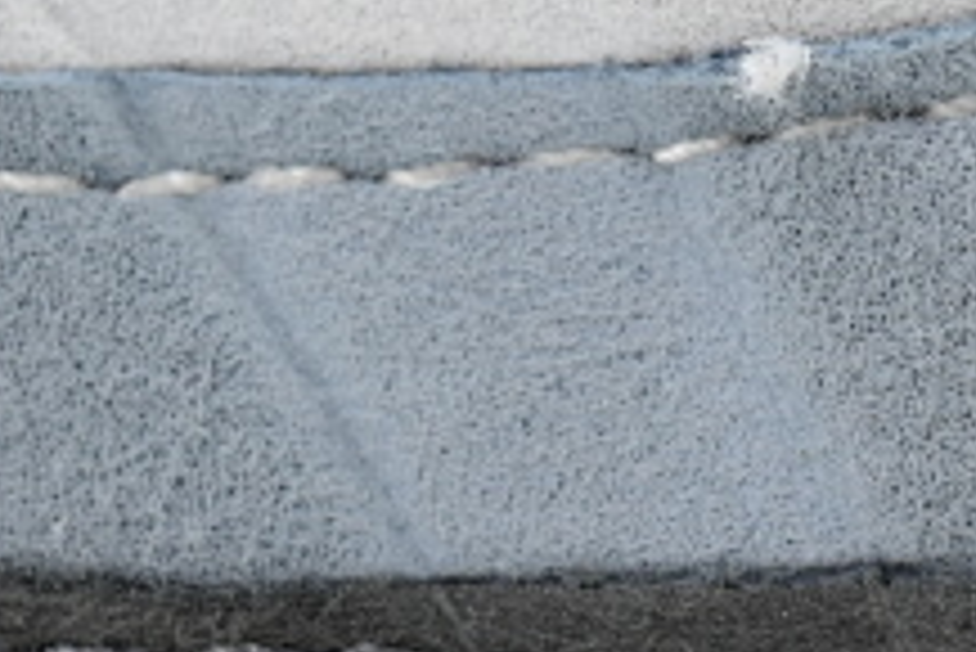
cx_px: 922
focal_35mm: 482
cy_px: 450
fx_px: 13076
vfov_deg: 2.9
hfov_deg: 4.3
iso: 400
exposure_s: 1/80
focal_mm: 97
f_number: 10
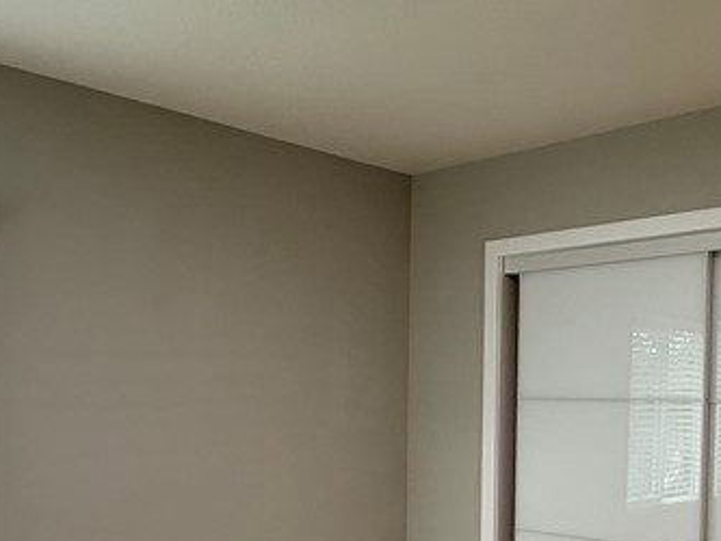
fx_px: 896
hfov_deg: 43.8
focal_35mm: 43
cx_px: 403
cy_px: 433
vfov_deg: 32.7
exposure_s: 1/120
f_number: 2.2
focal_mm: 2.22
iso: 160
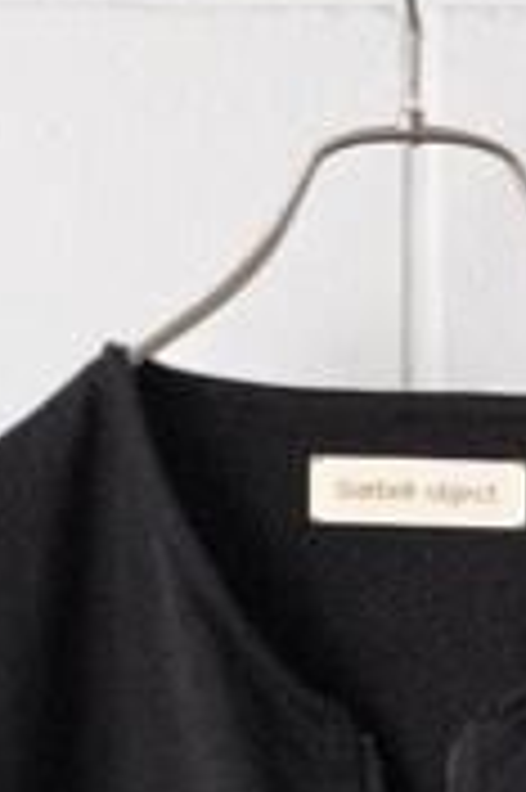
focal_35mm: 220
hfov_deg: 6.2
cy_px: 1699
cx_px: 409
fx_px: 4831
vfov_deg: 8.7
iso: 2500
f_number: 5
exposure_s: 1/80
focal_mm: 41
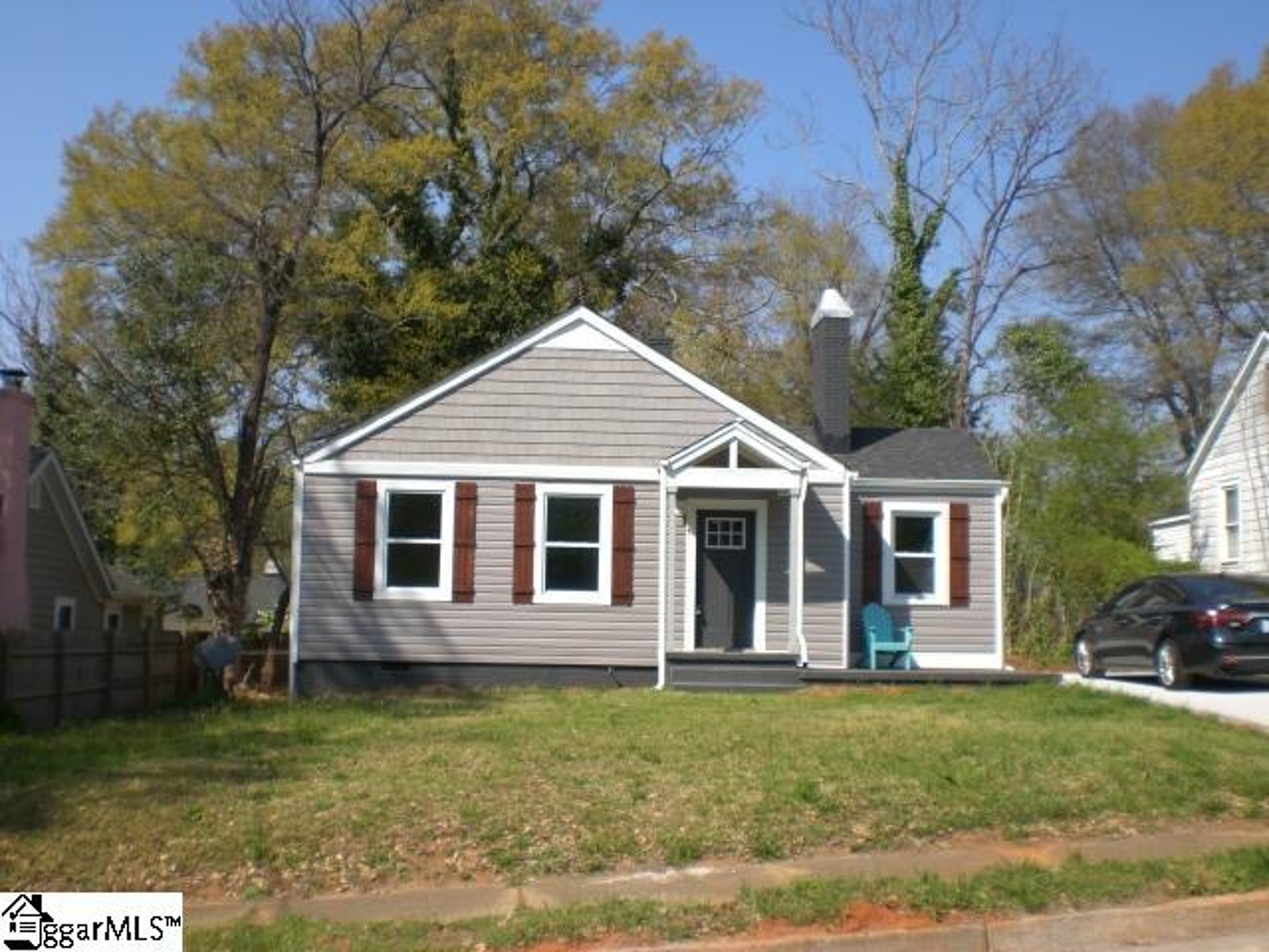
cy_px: 476
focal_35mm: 38
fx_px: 1393
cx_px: 634
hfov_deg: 49.0
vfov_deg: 37.7
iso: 50
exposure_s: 1/400
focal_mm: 6.3
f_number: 4.4
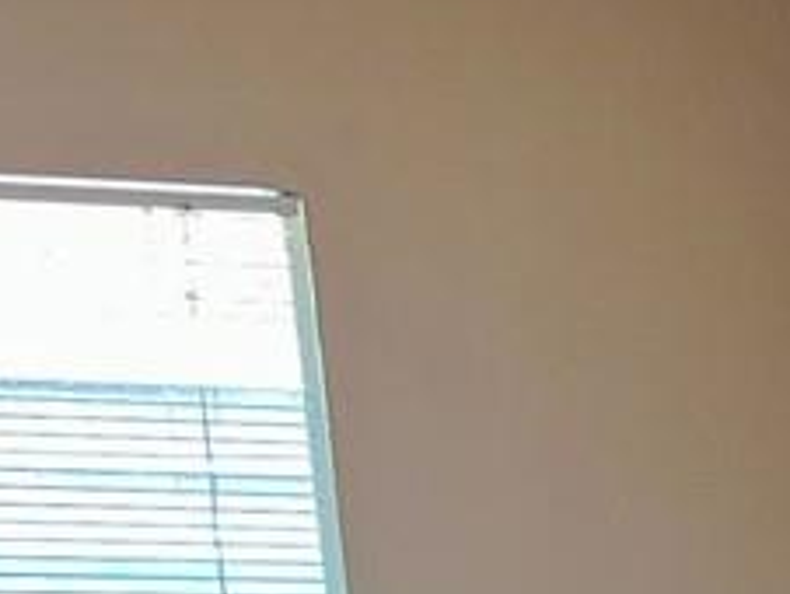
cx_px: 2367
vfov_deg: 7.3
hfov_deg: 8.8
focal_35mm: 184
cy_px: 1726
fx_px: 4204
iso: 64
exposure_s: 1/120
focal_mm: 5.7
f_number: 1.5
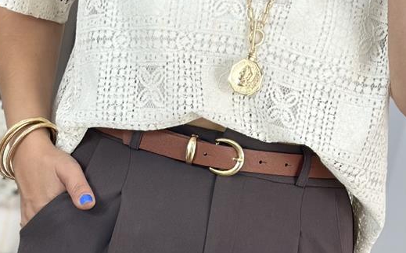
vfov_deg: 7.8
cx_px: 159
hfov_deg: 13.3
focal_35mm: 157
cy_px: 595
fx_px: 1737
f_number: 1.78
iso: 80
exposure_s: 1/164
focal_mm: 6.86
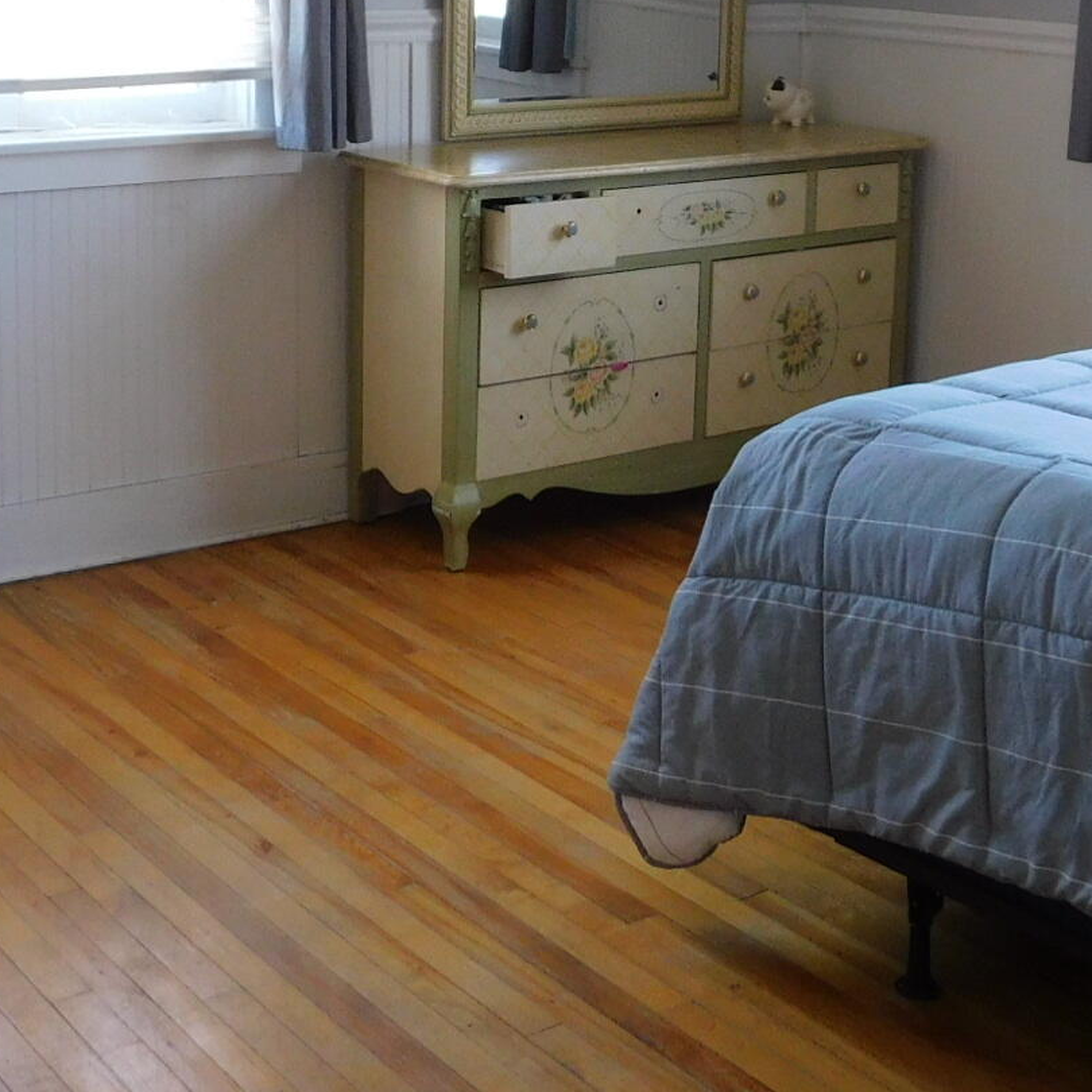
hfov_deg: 30.0
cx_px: 585
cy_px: 181
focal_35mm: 57
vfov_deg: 29.2
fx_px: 2034
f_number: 3
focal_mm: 4
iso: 220
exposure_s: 1/30
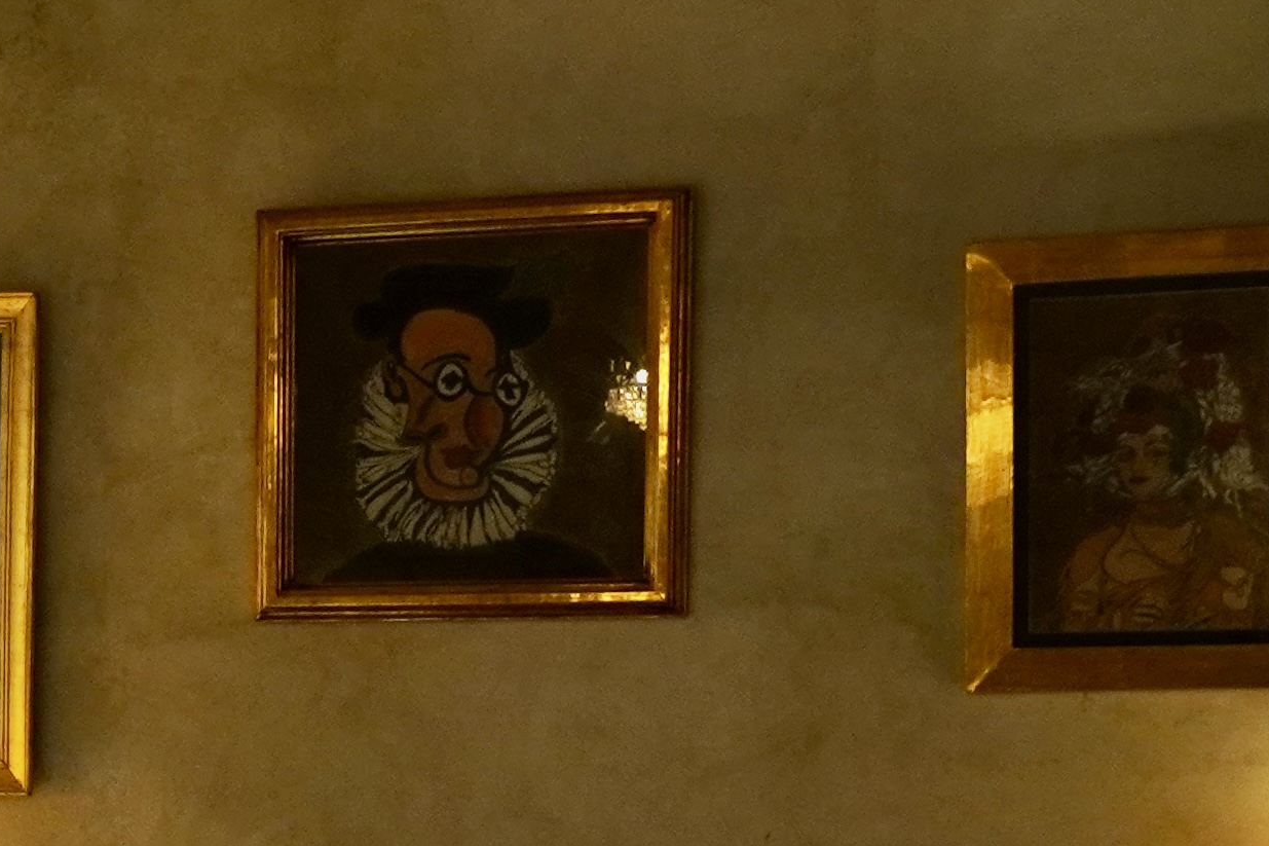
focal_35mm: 102
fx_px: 3595
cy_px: 830
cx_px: -614
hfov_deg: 18.0
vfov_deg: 13.3
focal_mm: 14
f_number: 2.8
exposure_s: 1/30
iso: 400
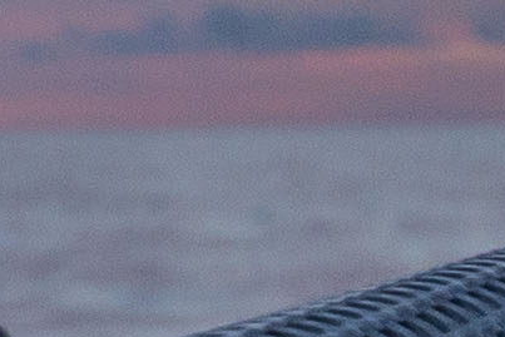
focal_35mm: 247
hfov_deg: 7.6
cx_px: -835
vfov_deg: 5.5
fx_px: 3466
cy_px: -135
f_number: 4
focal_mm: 24
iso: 800
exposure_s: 1/100
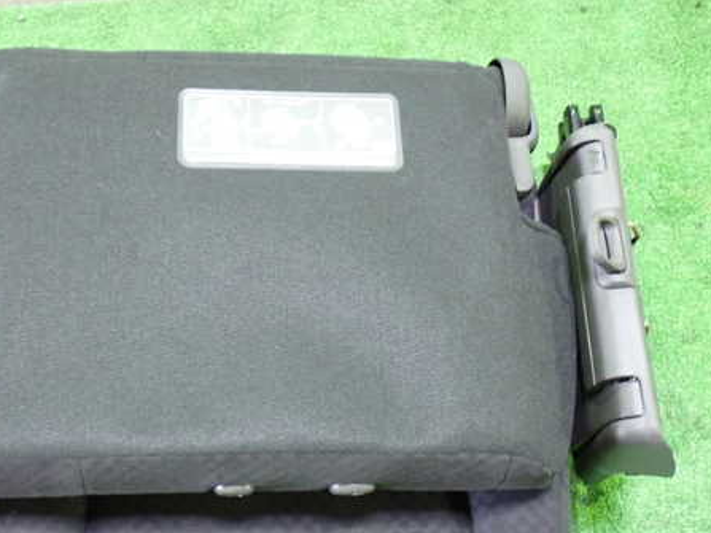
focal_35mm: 51
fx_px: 1047
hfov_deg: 37.3
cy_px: 318
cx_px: 282
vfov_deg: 28.5
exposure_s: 1/13
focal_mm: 6.83
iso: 800
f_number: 2.7
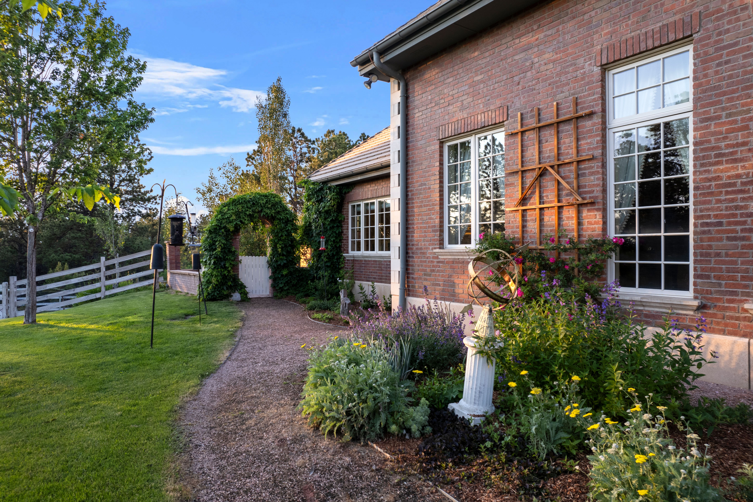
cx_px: 376
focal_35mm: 22
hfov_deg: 78.6
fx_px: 460
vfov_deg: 57.2
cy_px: 251
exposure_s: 1/80
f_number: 2.8
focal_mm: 8.38
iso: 100
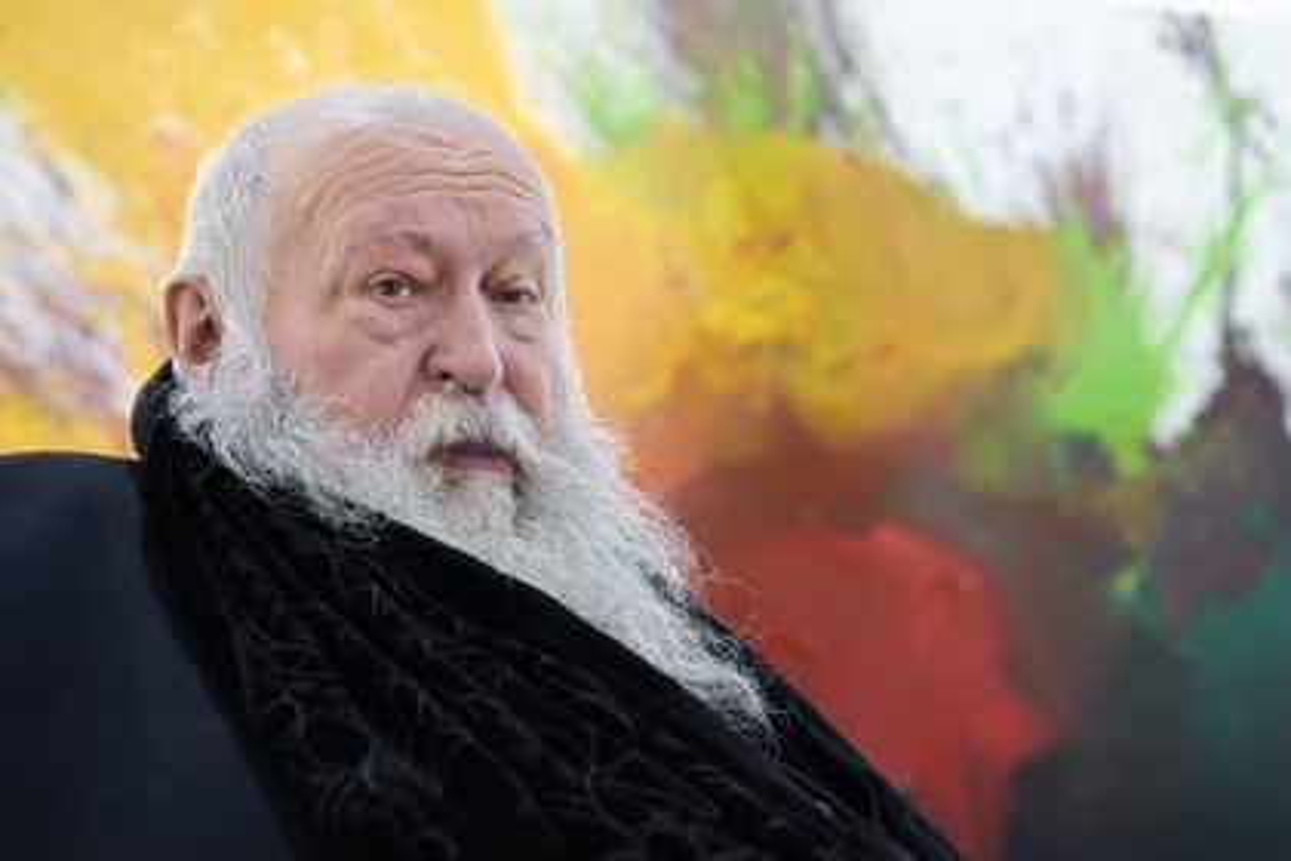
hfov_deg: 36.2
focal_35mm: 55
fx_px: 1972
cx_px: 646
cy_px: 430
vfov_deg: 24.6
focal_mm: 55
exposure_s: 1/160
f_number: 4.5
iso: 3200
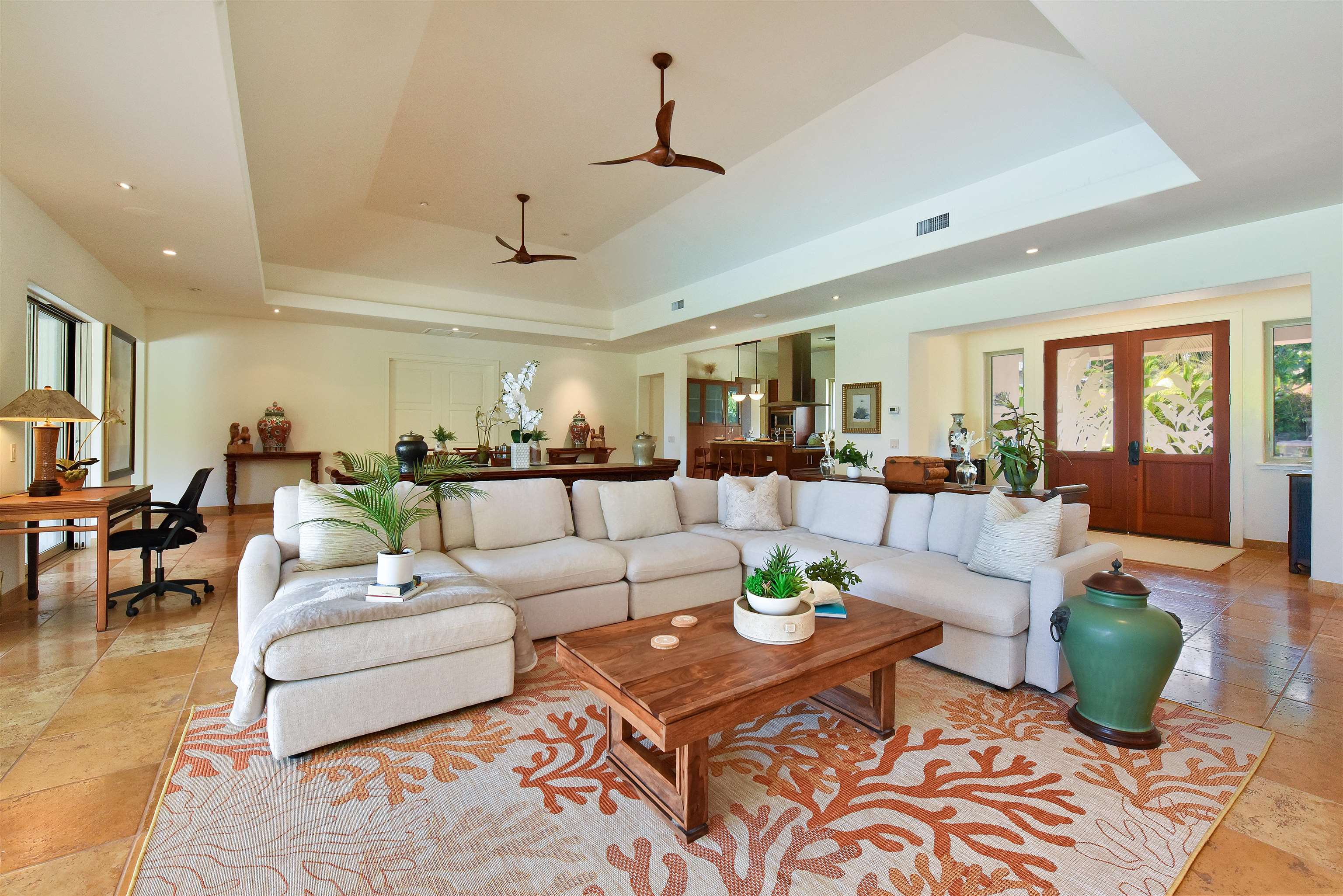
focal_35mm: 15
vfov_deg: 77.4
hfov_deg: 100.4
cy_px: 448
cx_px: 672
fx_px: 560
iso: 1400
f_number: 16
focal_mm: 15
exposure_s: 1/15
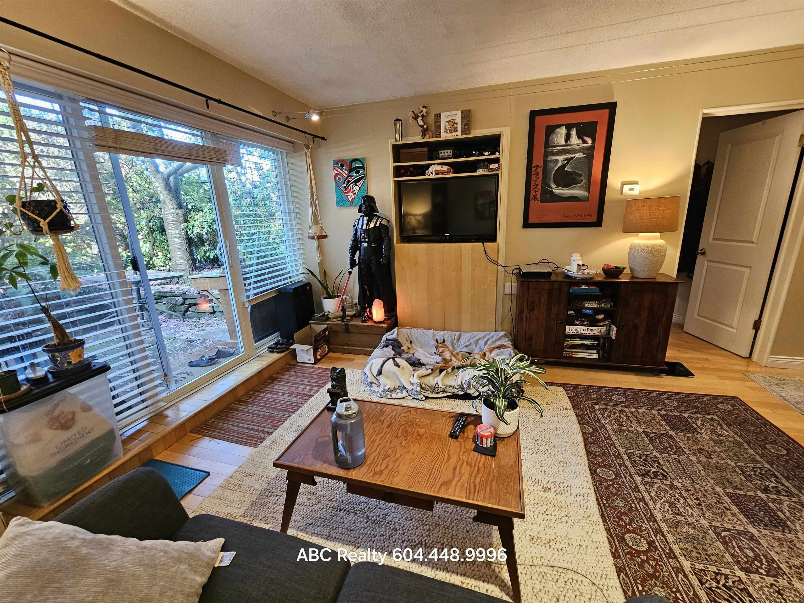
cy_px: 302
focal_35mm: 13
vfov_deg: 89.9
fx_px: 302
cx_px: 402
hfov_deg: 106.2
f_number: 2.2
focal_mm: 2.2
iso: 320
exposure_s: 1/40
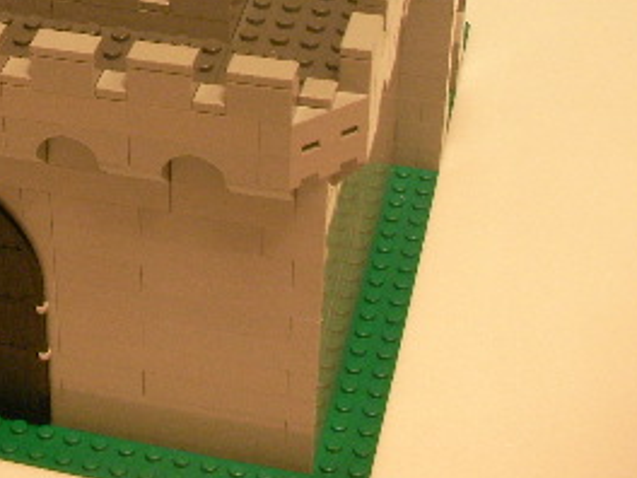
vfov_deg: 15.5
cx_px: -24
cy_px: -94
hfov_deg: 20.5
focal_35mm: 92
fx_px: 1693
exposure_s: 1/7.3
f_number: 3.5
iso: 200
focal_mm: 6.3
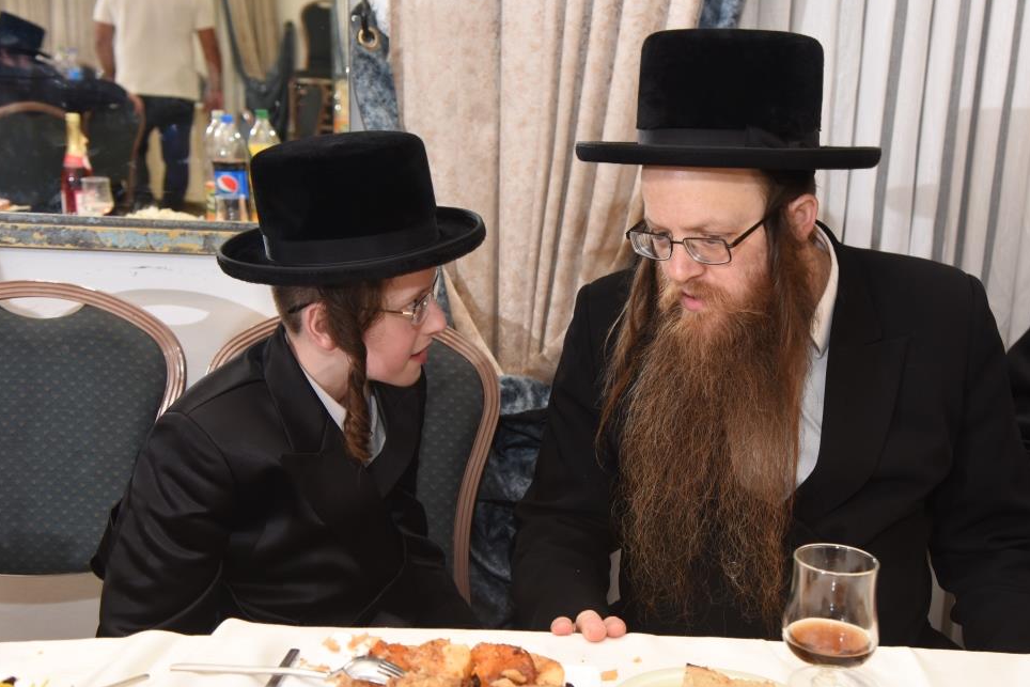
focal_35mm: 51
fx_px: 1459
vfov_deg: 26.5
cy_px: 352
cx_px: 522
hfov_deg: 38.9
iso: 800
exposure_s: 1/100
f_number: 6.3
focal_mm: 48
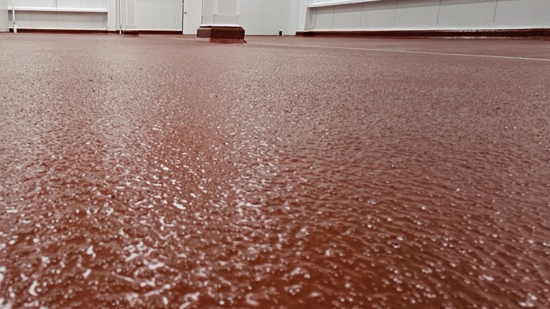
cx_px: 150
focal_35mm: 22
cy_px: 93
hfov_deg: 76.3
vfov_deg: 50.2
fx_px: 321
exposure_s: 1/60
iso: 125
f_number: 2.2
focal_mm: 2.2
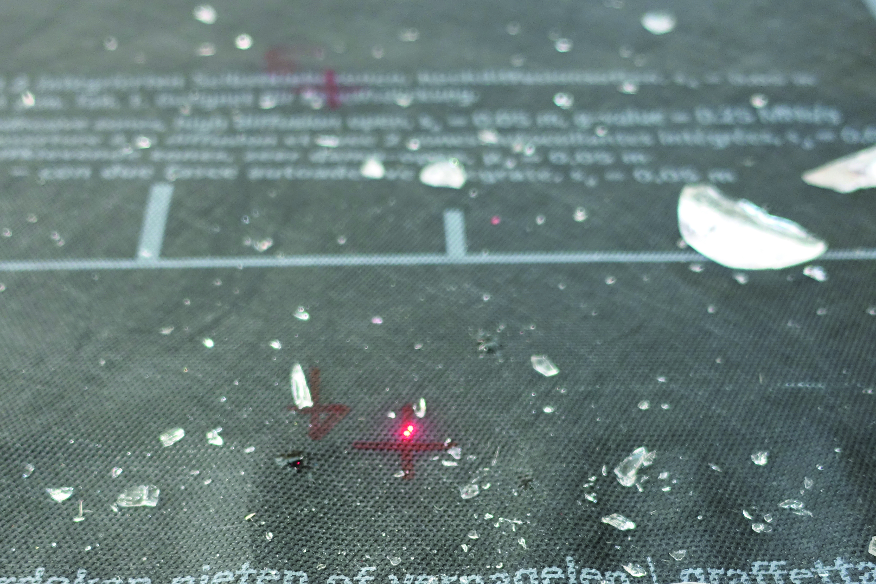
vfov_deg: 33.2
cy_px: 467
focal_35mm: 39
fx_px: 949
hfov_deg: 49.5
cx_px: 408
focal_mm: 8.8
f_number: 1.8
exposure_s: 1/30
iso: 400
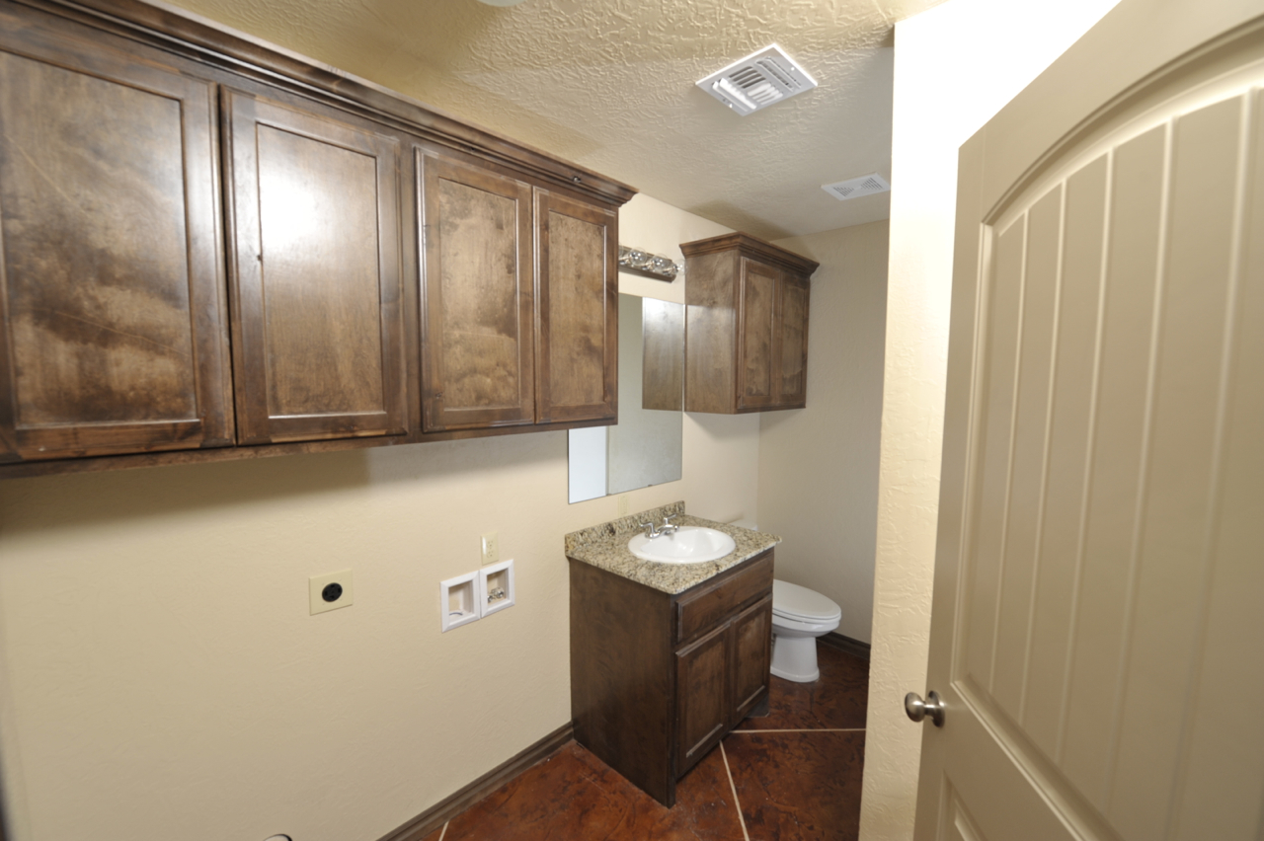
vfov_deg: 81.1
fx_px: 491
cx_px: 632
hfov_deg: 104.3
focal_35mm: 14
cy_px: 420
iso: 400
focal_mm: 14
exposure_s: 1/100
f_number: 7.1
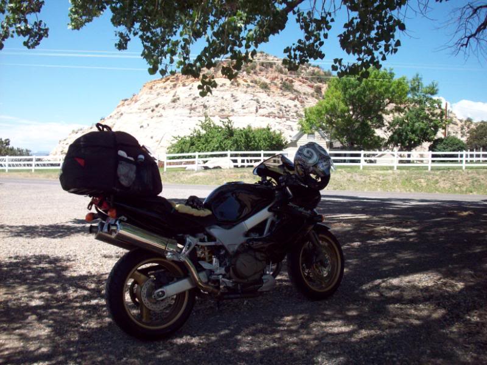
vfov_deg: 38.7
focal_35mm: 37
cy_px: 182
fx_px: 521
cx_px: 244
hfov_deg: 50.1
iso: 80
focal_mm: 6.2
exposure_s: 1/224
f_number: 5.6
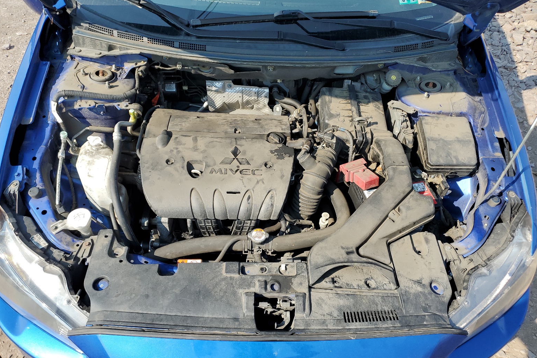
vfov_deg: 46.3
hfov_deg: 65.5
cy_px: 196
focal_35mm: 28
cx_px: 274
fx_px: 418
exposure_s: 1/1250
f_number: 1.5
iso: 50
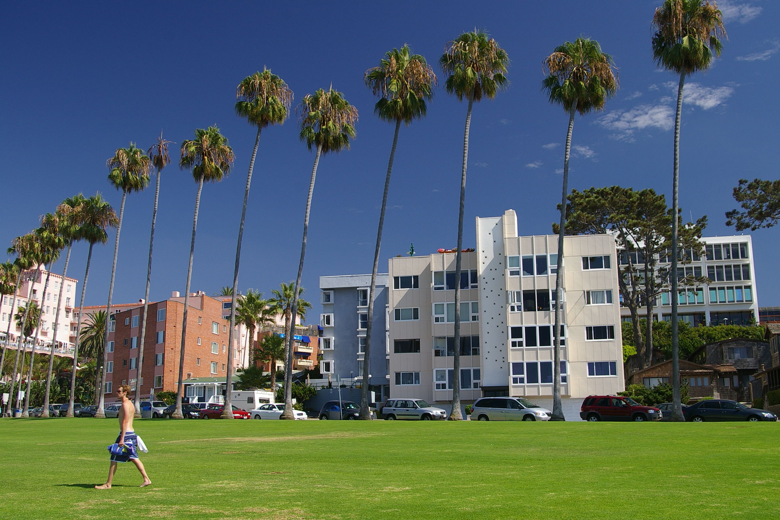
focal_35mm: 36
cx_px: 390
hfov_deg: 53.1
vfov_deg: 36.9
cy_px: 260
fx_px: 780
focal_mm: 24
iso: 200
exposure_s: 1/90
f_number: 9.5
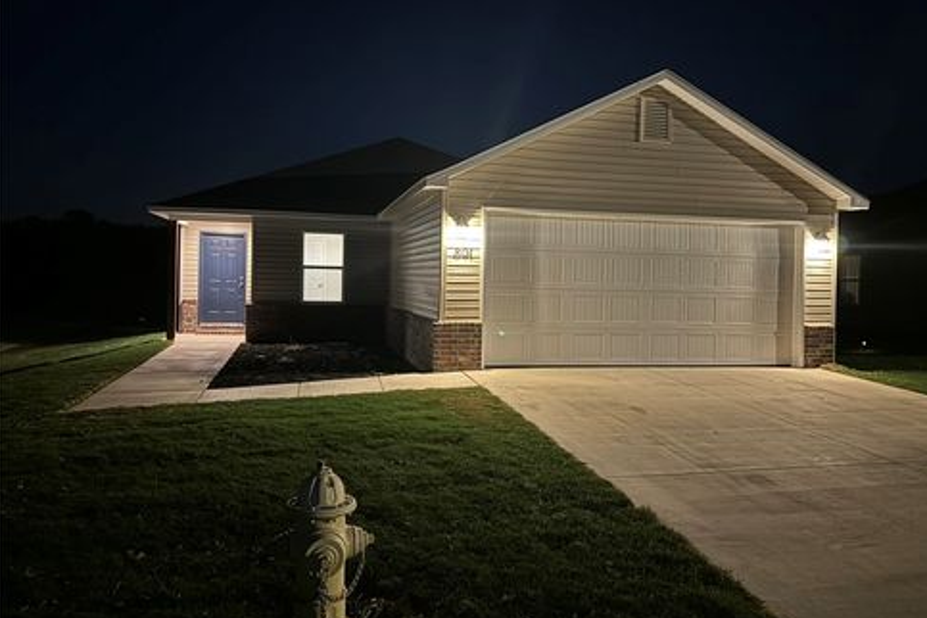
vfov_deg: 46.3
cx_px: 478
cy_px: 281
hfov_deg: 65.5
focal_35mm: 28
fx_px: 721
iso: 500
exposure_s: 1/12
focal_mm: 5.96
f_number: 1.6
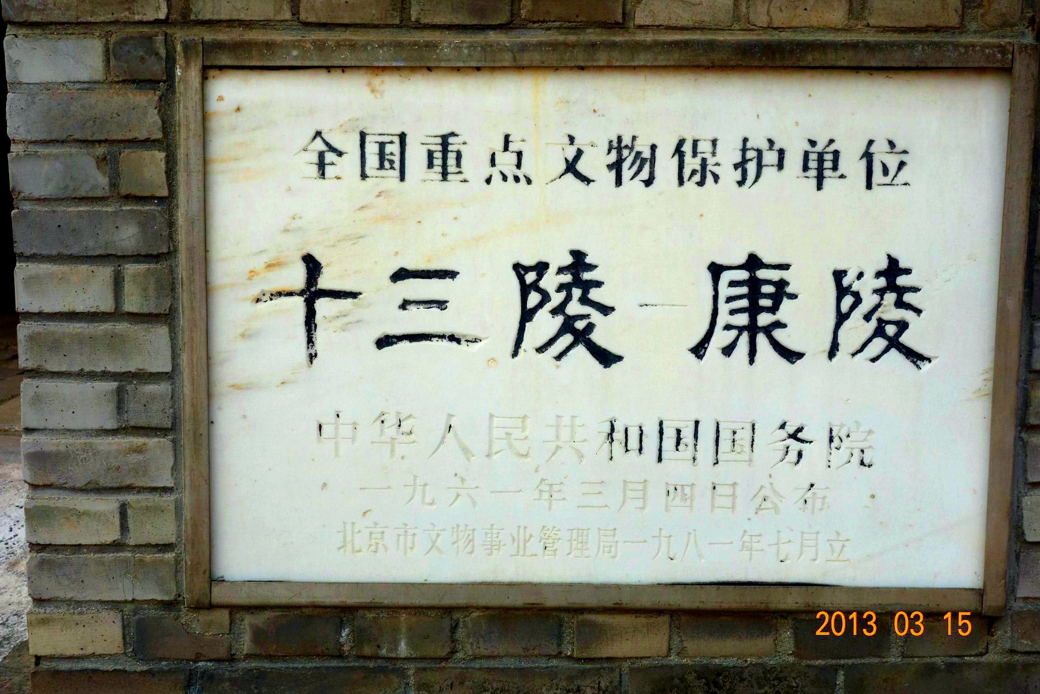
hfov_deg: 40.3
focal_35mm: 49
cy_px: 347
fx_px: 1415
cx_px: 520
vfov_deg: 27.5
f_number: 5.6
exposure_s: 1/400
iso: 125
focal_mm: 18.23
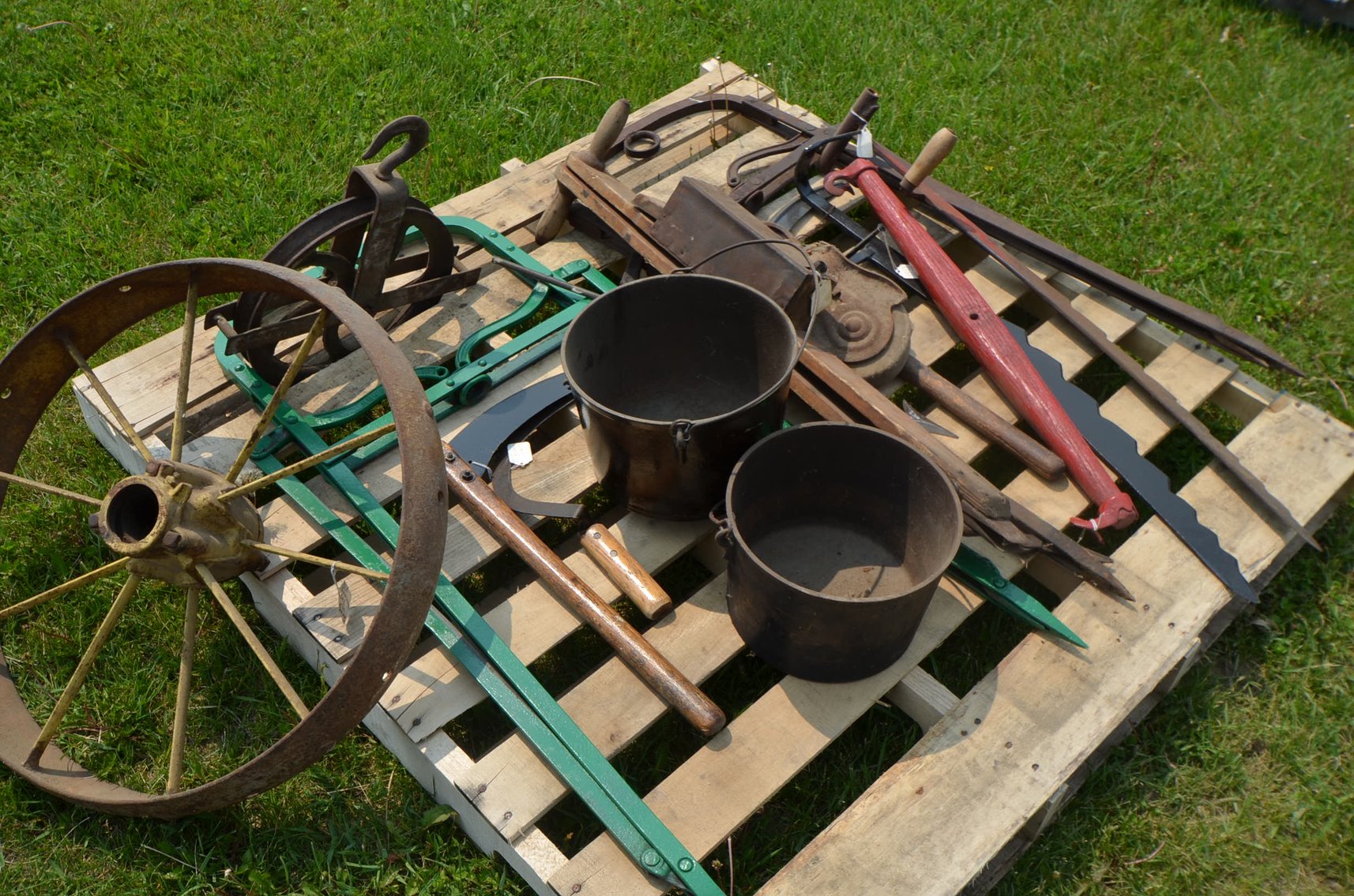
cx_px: 677
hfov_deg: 53.2
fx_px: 1351
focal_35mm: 36
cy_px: 448
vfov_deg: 36.7
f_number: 10
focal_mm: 24
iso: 100
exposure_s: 1/200
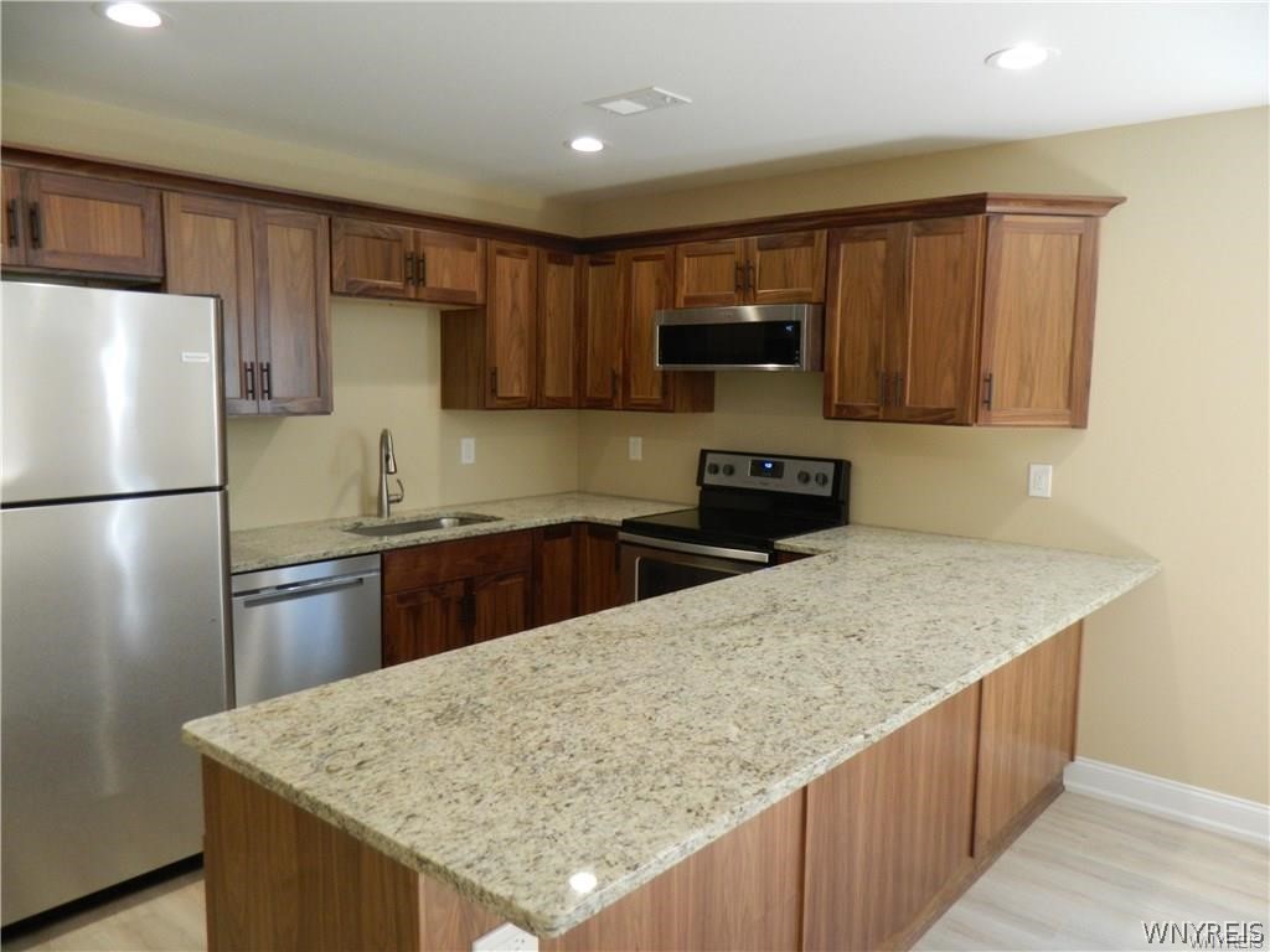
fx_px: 917
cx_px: 635
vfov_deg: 54.9
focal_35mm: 25
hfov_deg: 69.4
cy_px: 476
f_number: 3.1
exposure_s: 1/30
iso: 180
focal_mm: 4.5
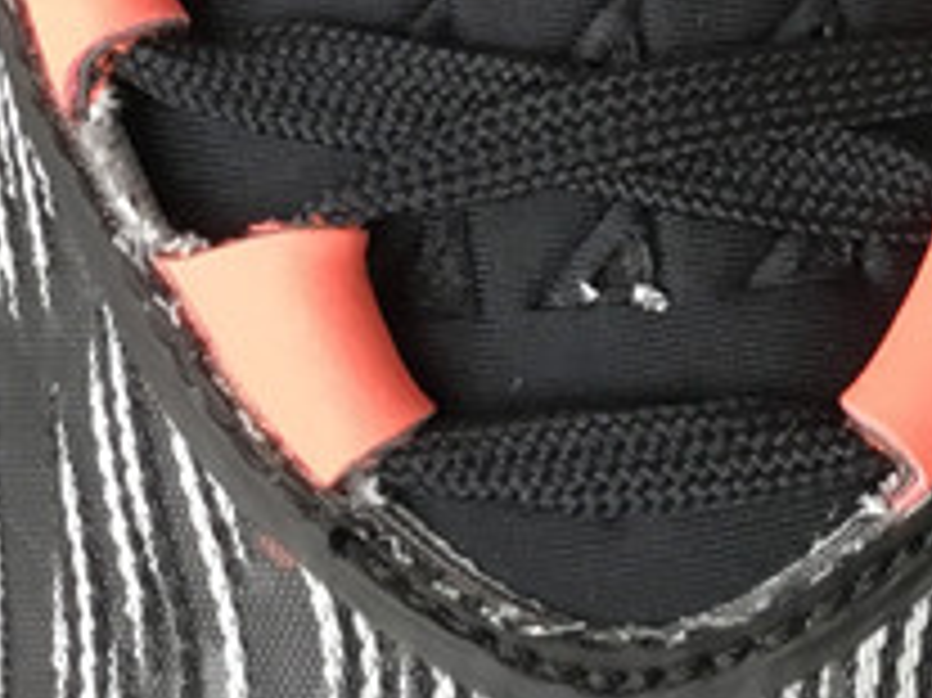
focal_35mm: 135
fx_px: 3633
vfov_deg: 10.5
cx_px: 1265
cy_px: -408
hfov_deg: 14.0
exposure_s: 1/40
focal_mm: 3.3
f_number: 2.4
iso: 25
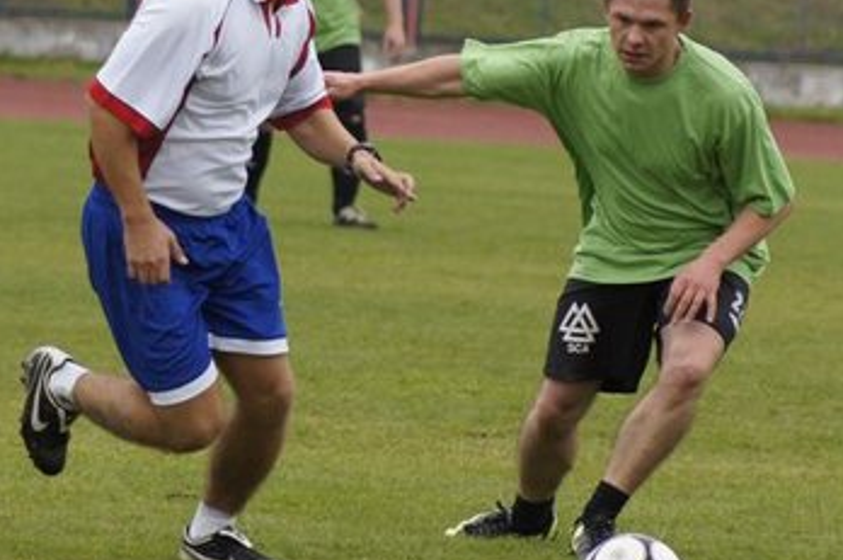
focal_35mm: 504
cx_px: 414
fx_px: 11785
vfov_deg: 2.7
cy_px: 148
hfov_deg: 4.1
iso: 1600
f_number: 5.6
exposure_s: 1/1250
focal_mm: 180
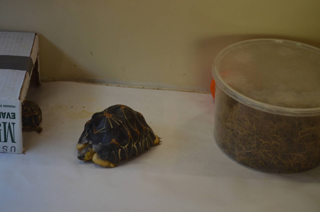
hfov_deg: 24.7
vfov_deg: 16.5
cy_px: 106
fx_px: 732
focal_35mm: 82
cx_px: 160
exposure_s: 1/60
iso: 800
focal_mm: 55
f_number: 5.6
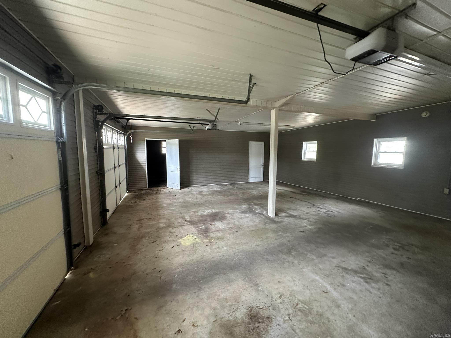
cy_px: 169
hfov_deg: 102.1
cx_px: 226
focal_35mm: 14
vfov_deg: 85.7
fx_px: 182
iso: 500
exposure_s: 1/60
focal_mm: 2.22
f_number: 2.2
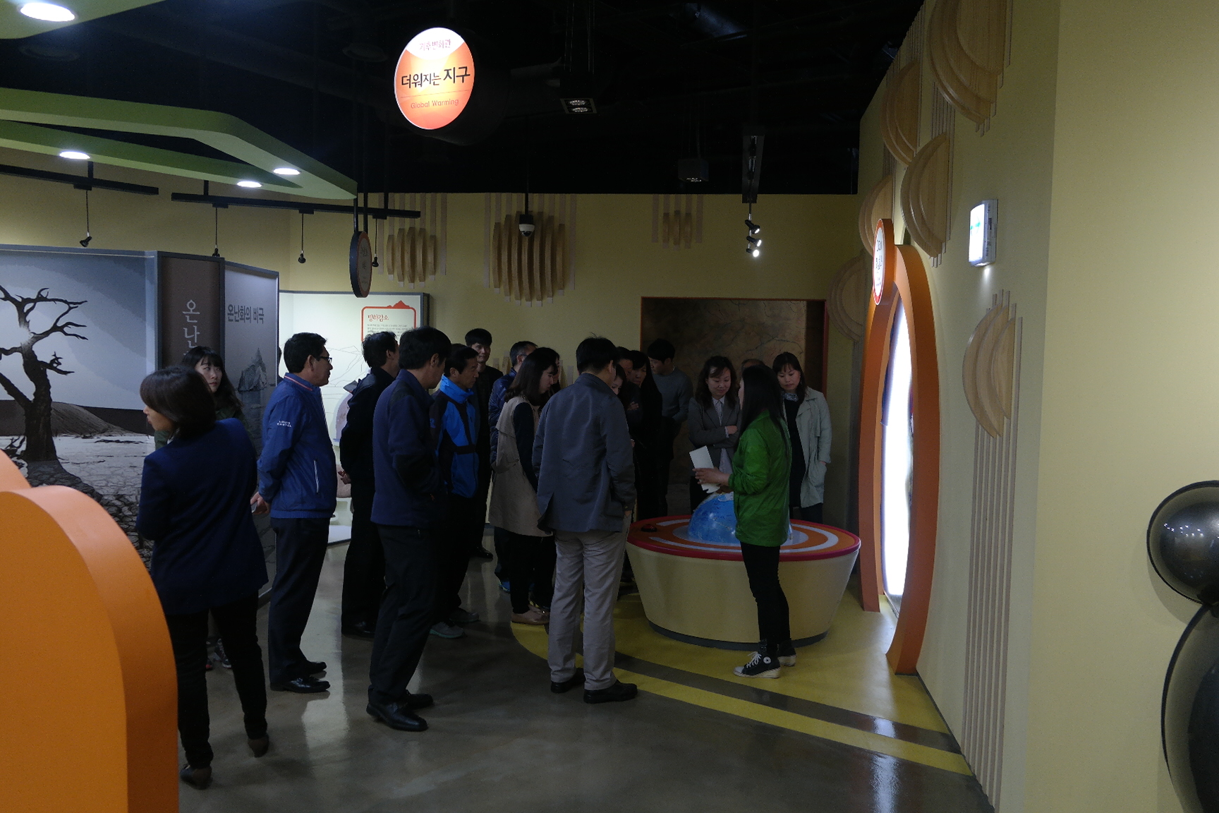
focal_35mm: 30
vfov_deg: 43.6
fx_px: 1016
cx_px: 610
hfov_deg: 61.9
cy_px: 406
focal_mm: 20
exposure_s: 1/40
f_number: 3.5
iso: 400
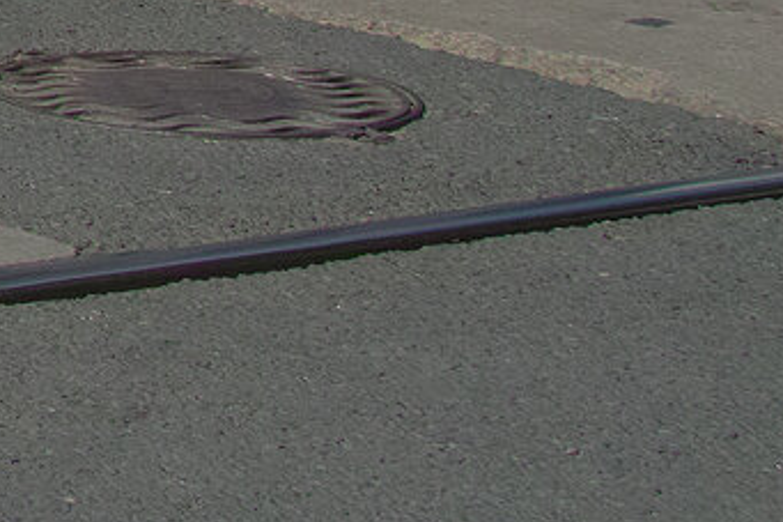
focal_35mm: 214
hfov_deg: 8.0
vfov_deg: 6.0
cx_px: -1736
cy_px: -924
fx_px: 4652
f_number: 11
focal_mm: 24
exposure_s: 1/250
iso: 100
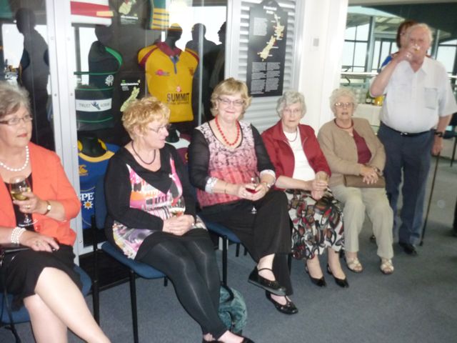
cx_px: 228
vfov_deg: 42.9
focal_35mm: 33
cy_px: 172
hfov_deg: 55.4
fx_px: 436
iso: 400
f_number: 2.8
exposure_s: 1/60
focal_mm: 5.5
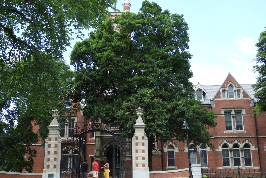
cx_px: 135
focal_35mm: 53
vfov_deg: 25.5
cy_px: 99
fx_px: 392
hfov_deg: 37.5
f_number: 4
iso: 100
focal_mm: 9
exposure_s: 1/200
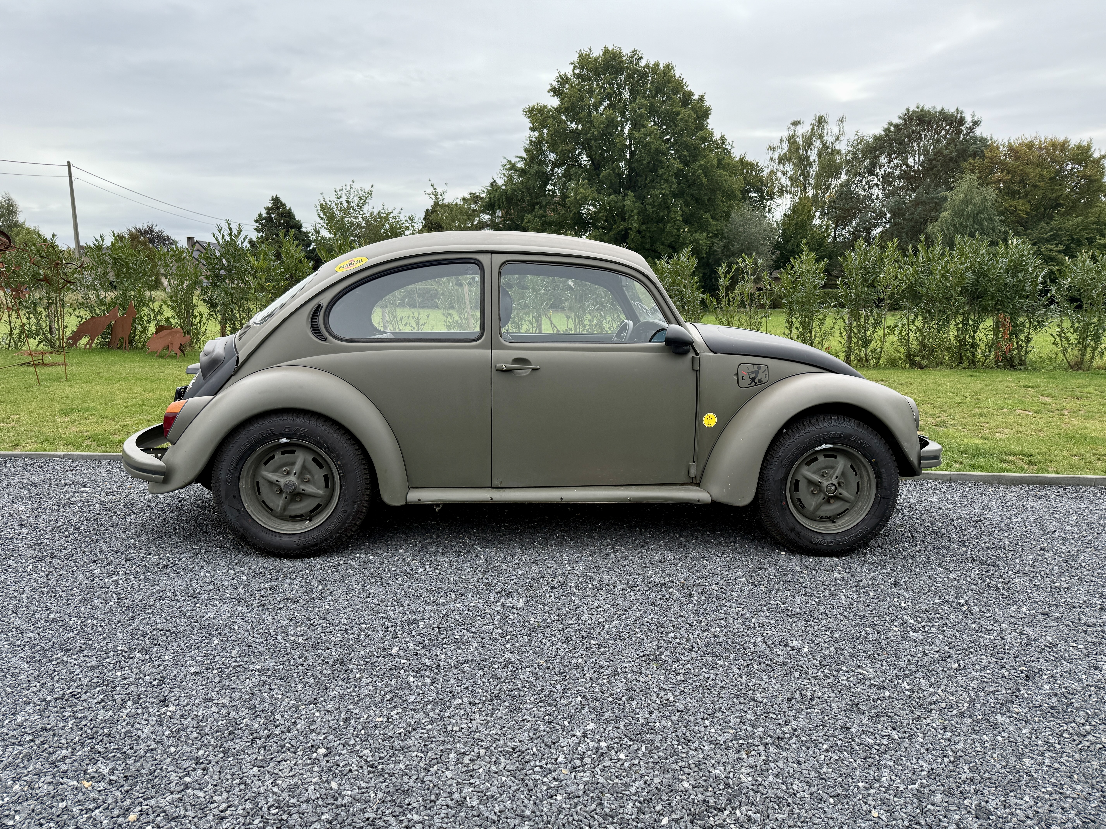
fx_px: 767
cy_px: 414
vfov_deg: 56.8
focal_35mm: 24
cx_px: 553
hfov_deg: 71.6
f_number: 1.78
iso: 100
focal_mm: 6.76
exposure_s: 1/1770
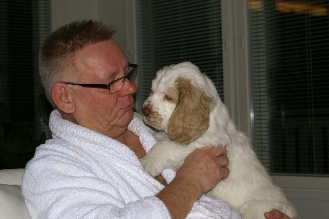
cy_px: 110
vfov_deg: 18.2
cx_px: 164
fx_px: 685
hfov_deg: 27.0
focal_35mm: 75
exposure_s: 1/80
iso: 400
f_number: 5.6
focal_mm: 50
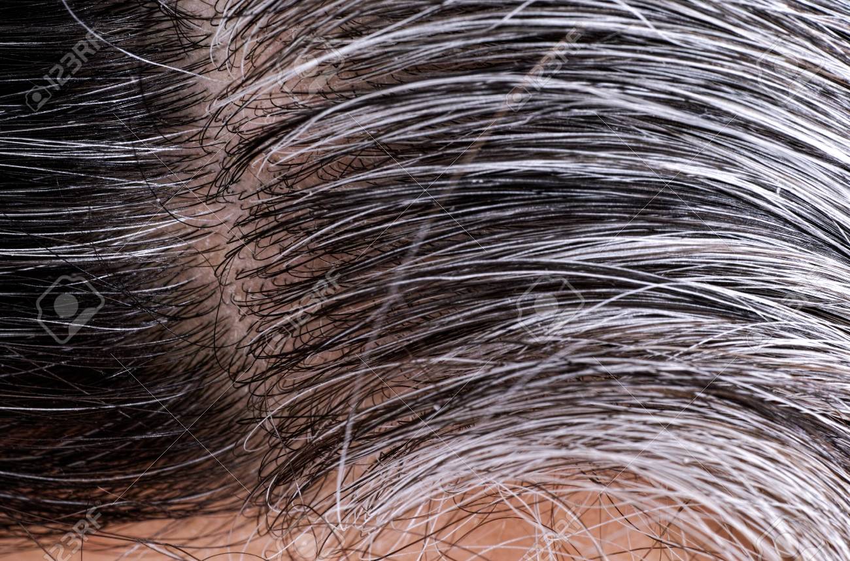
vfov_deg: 18.1
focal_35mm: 75
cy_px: 280
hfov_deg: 27.1
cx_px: 425
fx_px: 1766
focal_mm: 50
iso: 100
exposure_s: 1/200
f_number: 16
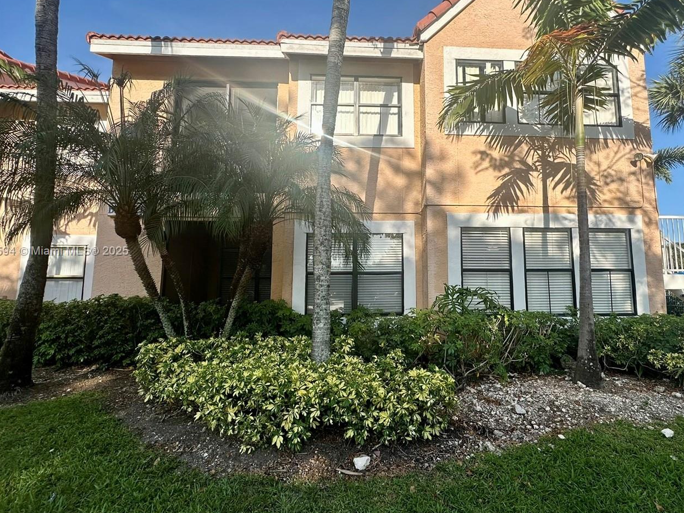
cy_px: 252
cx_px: 393
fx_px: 356
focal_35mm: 18
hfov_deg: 87.2
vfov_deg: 71.6
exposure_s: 1/1159
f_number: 2.2
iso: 50
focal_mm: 2.22
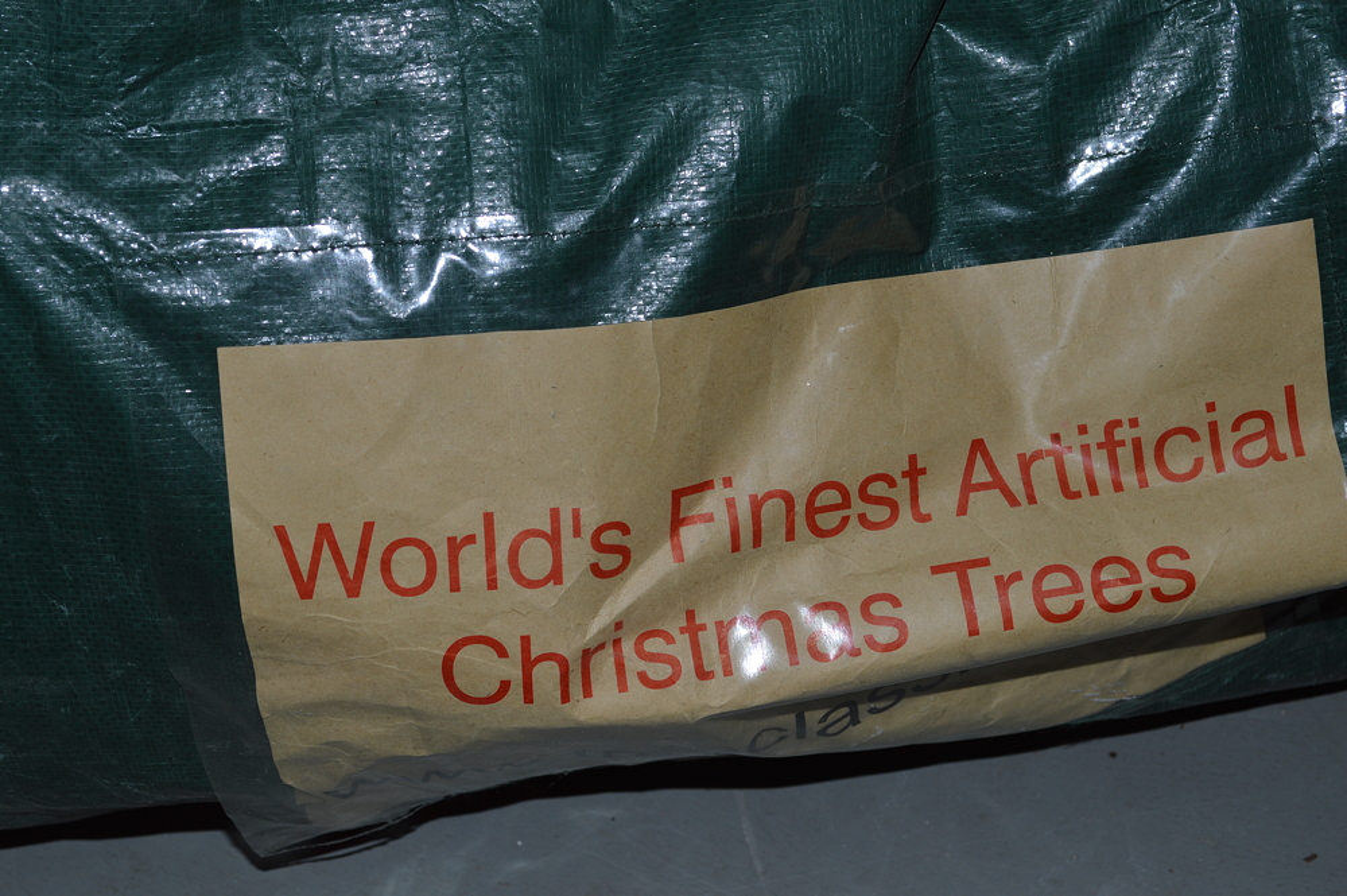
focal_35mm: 66
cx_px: 674
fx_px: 2467
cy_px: 448
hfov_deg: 30.5
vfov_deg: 20.6
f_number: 8
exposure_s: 1/60
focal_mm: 44
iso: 100
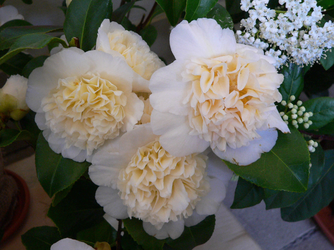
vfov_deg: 33.6
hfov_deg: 43.9
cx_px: 167
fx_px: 415
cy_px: 125
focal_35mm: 43
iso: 200
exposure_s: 1/40
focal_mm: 7.1
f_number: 2.8
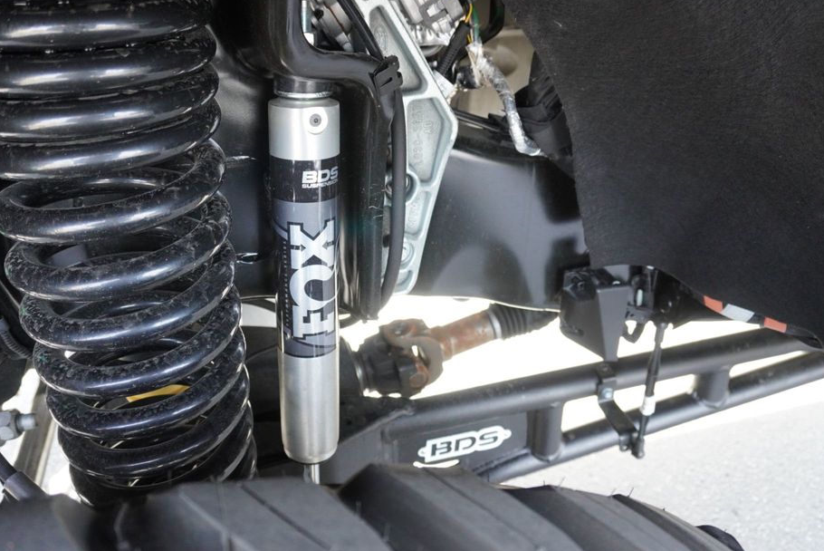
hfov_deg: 67.2
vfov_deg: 48.0
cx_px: 373
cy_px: 270
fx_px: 618
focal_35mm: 27
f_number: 4
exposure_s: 1/160
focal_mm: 16
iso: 1250
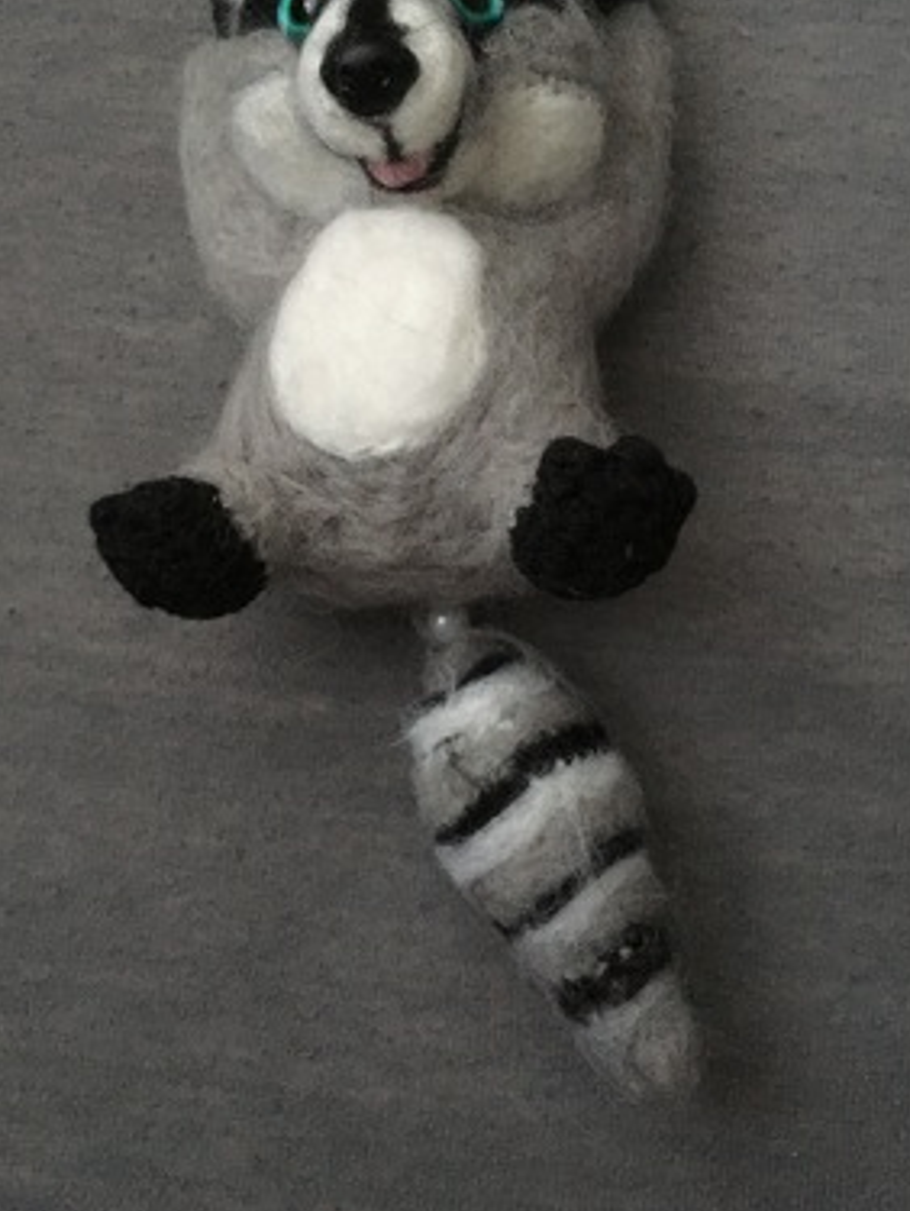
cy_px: 517
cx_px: 436
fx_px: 1260
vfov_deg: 51.1
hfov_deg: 39.7
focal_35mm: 36
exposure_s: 1/17
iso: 500
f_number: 2.2
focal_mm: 4.15
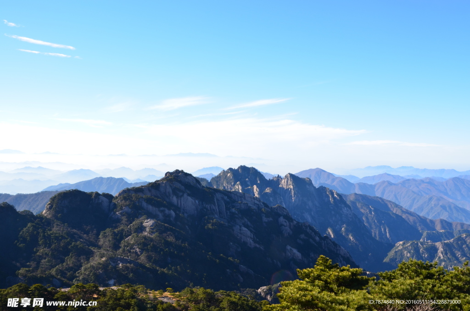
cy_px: 156
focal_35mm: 33
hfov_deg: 57.3
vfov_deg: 39.8
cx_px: 235
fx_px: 430
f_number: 11
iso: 200
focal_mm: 22
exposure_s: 1/125
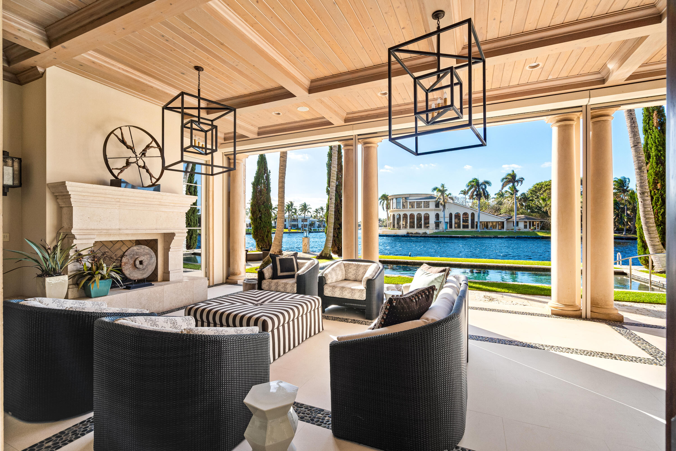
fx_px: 300
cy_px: 226
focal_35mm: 16
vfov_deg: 73.8
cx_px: 338
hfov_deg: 96.7
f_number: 9
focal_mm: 16
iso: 500
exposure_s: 1/25
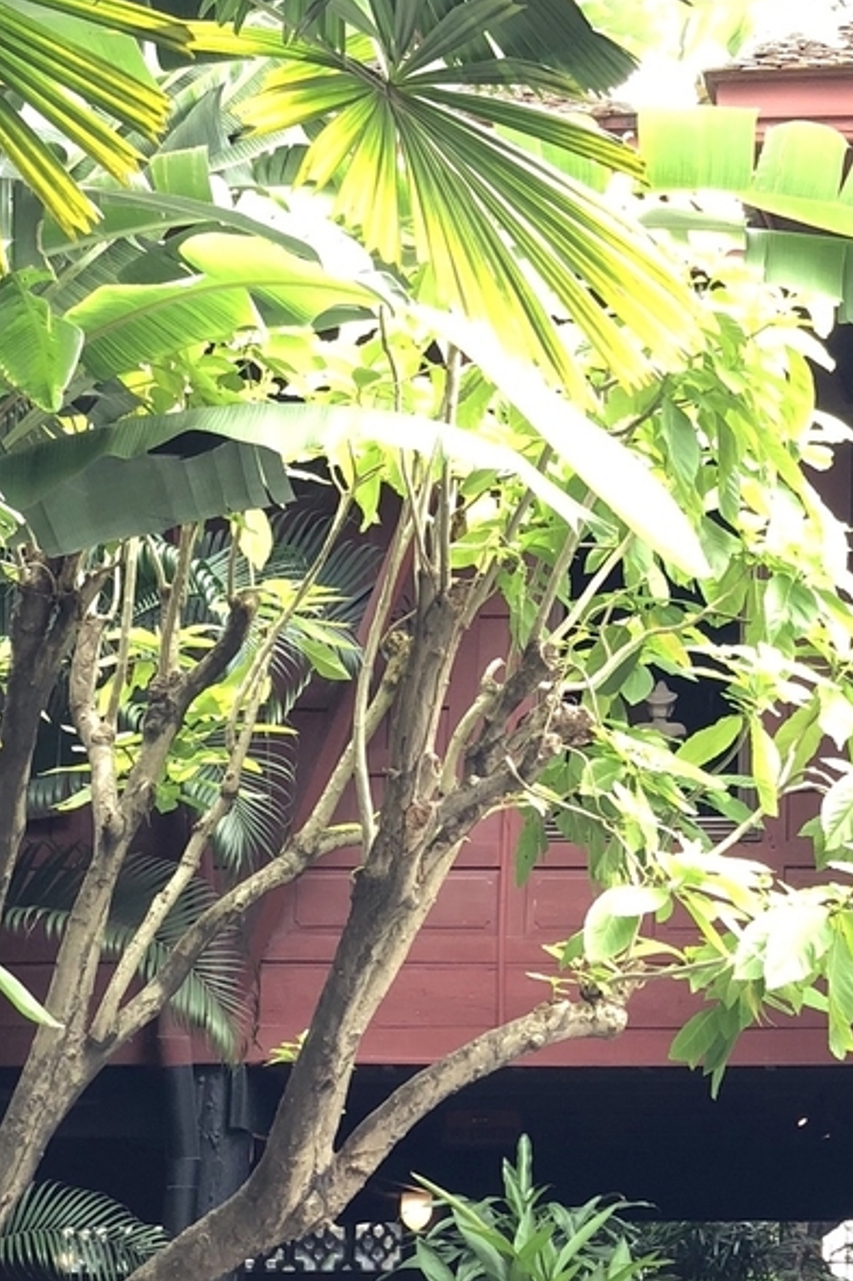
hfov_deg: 12.3
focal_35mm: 110
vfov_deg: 18.6
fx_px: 3912
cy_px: 649
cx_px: 925
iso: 40
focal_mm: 6
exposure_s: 1/50
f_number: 2.4
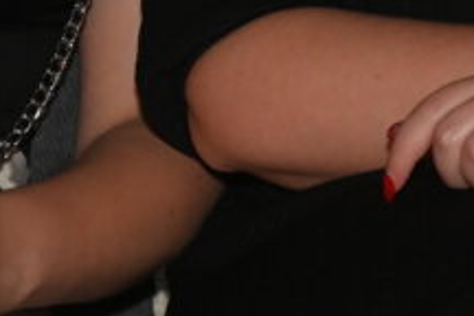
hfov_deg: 7.5
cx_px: 132
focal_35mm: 275
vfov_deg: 4.9
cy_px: -253
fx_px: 3621
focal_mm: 58
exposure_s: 1/60
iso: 3200
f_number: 5.6
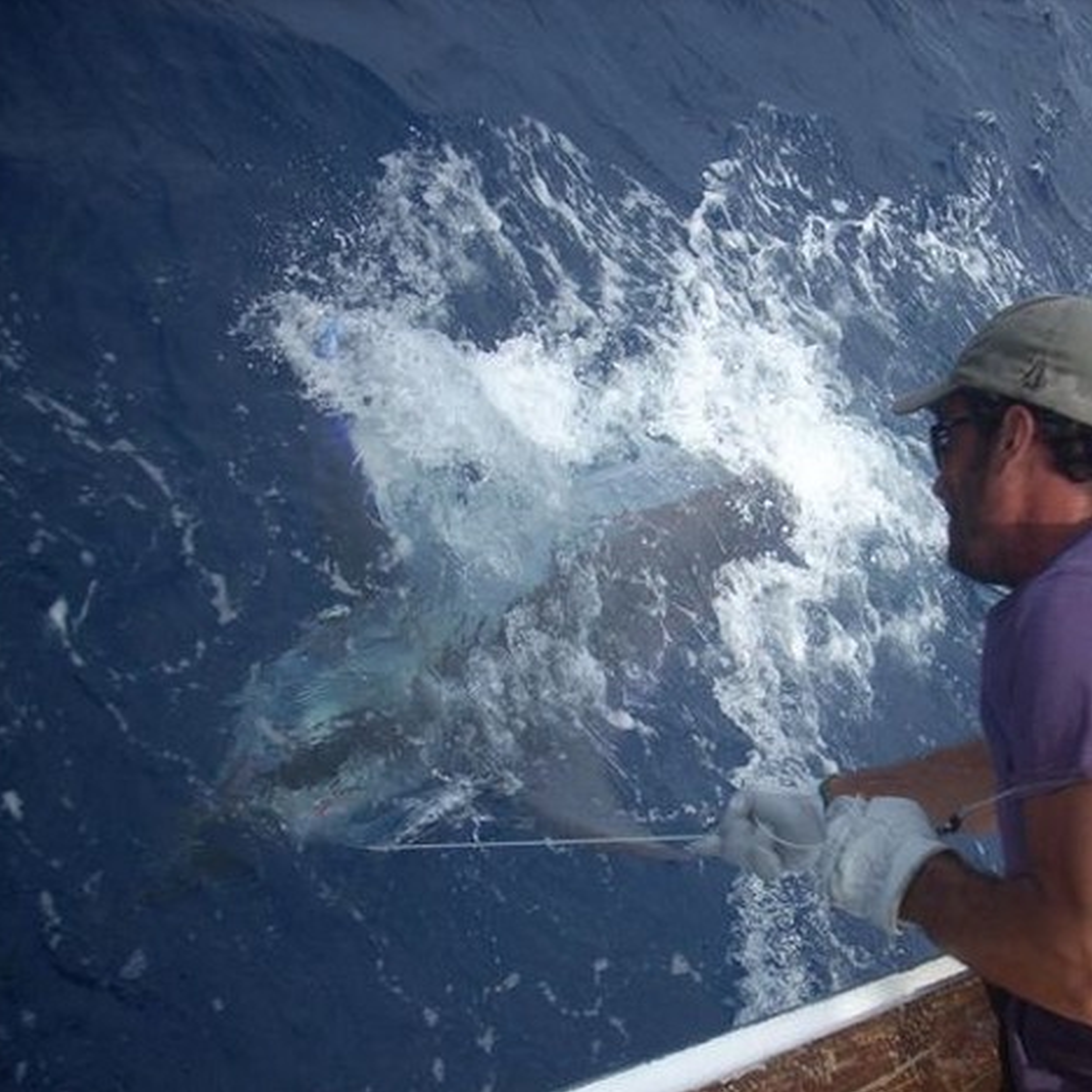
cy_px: 546
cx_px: 709
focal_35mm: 44
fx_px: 1570
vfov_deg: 38.3
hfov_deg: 38.0
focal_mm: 6.2
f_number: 5.6
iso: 64
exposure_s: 1/229
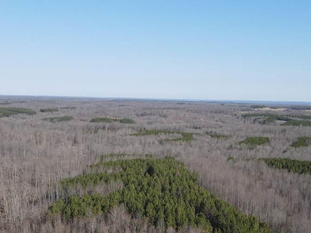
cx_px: 176
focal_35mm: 46
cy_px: 208
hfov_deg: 41.2
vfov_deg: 30.2
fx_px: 413
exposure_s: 1/640
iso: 100
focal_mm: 4.5
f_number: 2.8
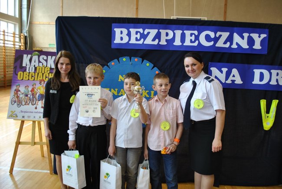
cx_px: 141
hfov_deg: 61.8
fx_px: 235
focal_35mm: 30
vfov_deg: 43.8
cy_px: 94
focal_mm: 20
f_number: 3.8
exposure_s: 1/30
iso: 220
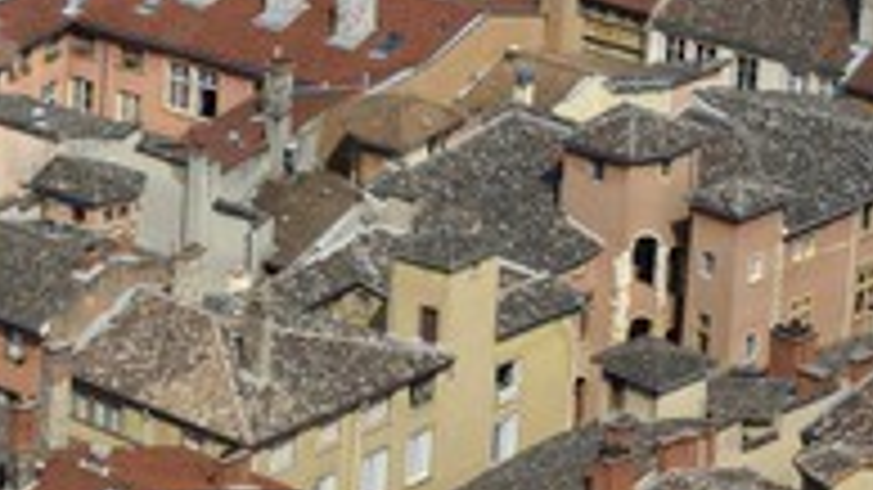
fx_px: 8910
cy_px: 166
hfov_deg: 5.6
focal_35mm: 385
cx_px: 108
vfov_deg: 3.2
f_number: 10
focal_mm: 170
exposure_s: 1/320
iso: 200
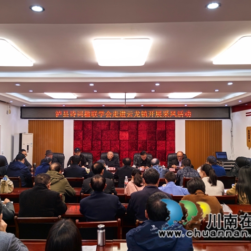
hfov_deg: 51.0
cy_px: 126
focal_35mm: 32
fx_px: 263
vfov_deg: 51.1
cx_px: 115
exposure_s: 1/100
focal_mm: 5.52
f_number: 1.9
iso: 50
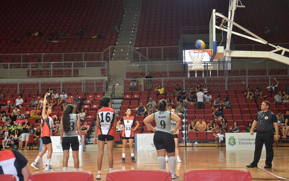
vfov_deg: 18.7
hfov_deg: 29.6
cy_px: 86
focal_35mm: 70
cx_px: 145
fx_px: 548
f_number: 4.8
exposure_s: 1/60
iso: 500
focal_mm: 45
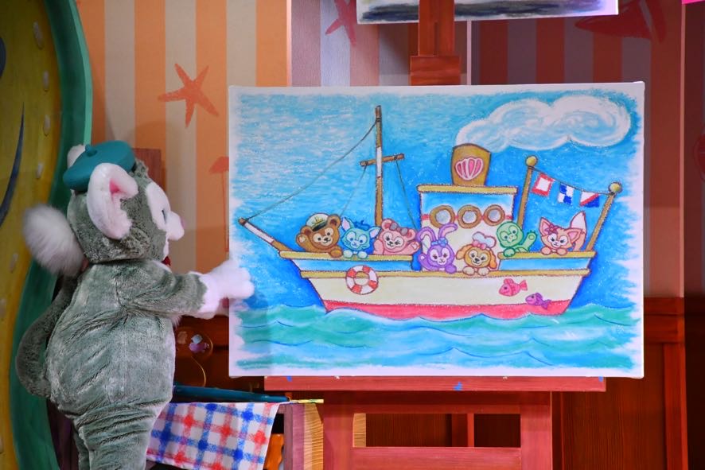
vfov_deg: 4.2
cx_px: 352
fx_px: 6463
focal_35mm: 330
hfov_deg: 6.2
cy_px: 235
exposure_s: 1/500
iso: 5000
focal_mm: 220
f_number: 5.6
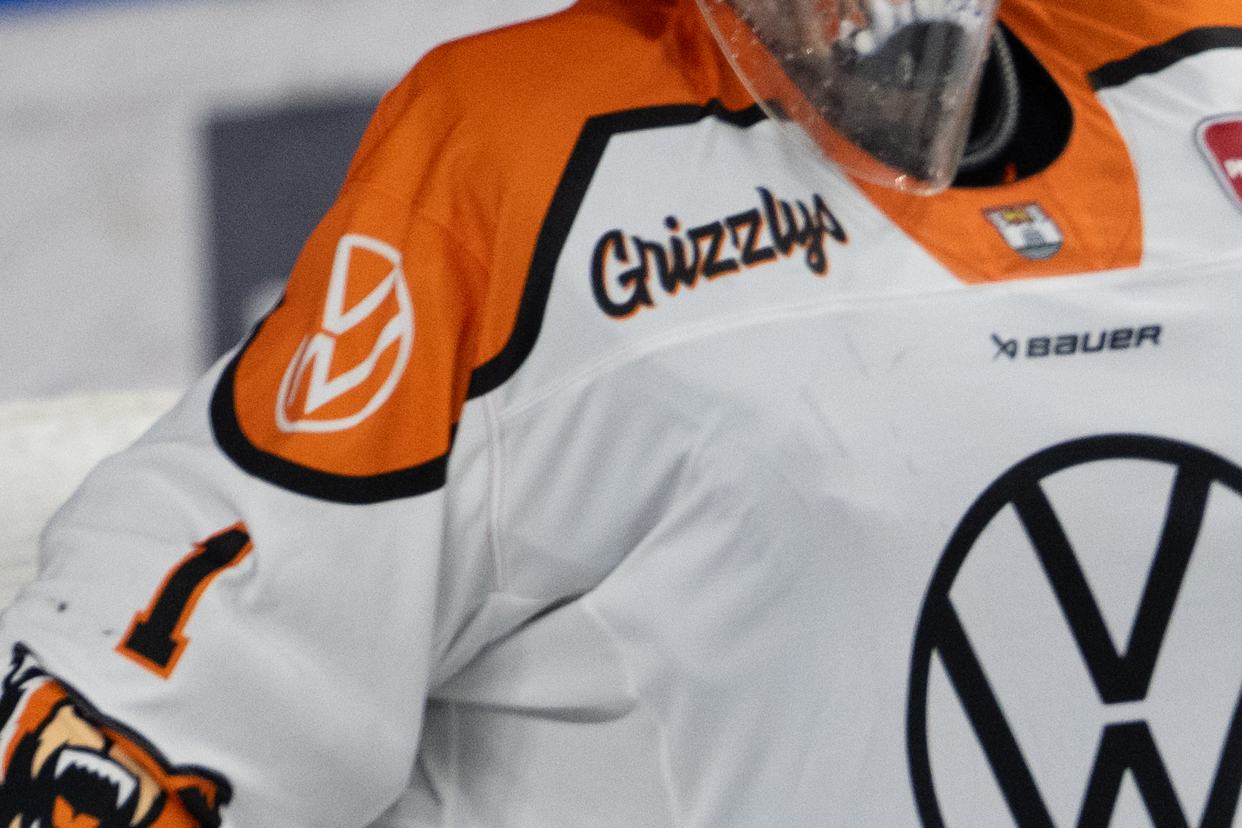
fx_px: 69409
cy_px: 1242
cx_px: 1870
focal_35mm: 2012
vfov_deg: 0.7
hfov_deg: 1.0
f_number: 3.2
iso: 1250
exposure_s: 1/1600
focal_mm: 400
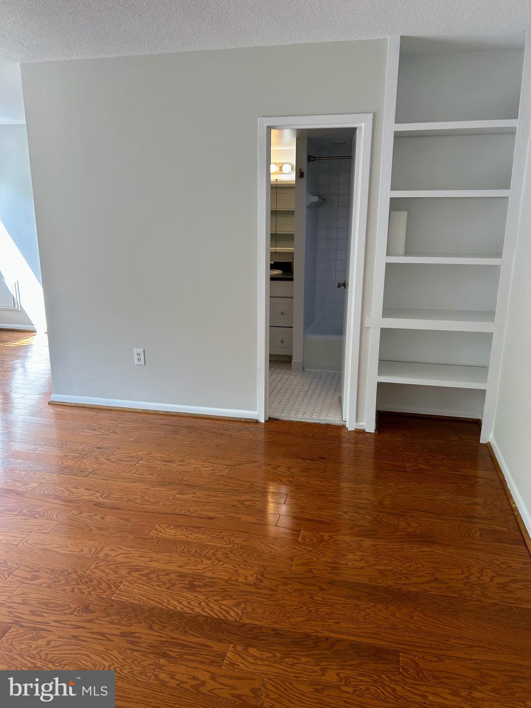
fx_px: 532
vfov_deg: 67.3
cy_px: 354
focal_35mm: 26
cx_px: 266
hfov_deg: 53.1
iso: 32
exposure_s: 1/127
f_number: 1.5
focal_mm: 5.7
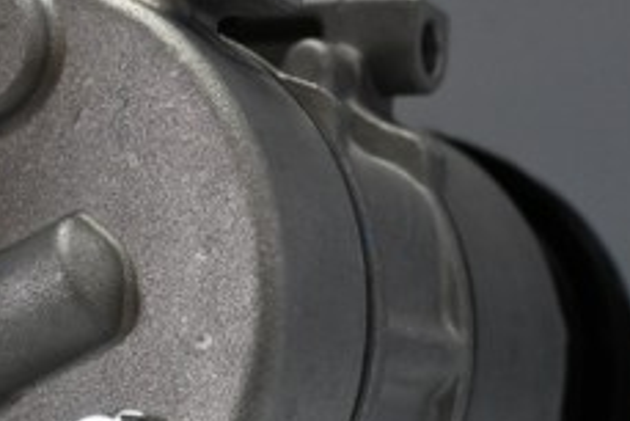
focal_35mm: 102
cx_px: 220
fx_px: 1786
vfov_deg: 13.4
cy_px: 283
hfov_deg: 20.0
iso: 1800
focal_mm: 26
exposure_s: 1/125
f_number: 4.5
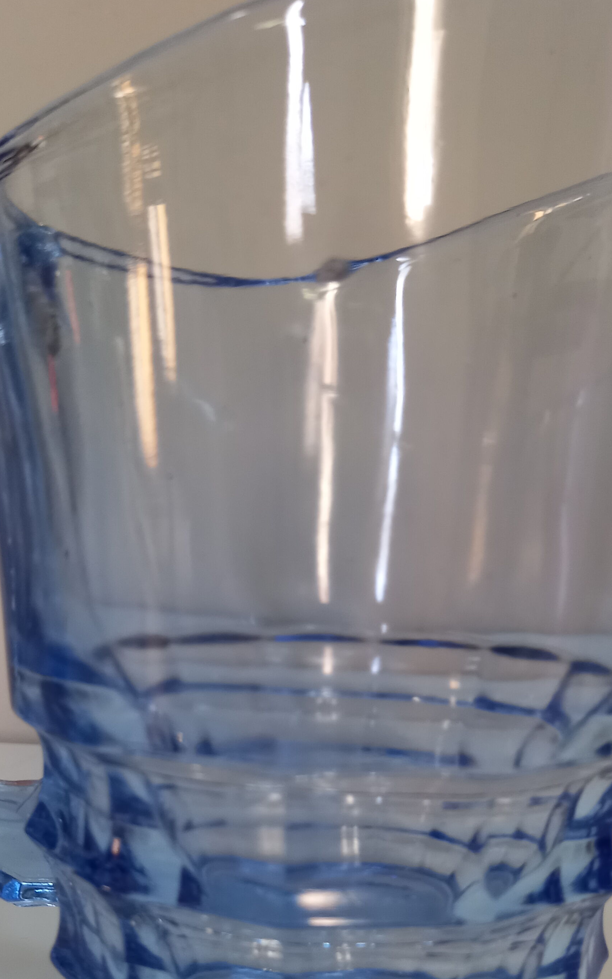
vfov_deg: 49.7
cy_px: 632
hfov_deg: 32.7
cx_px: 335
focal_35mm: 39
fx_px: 1041
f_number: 2
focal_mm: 4.6
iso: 320
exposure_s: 1/33.3
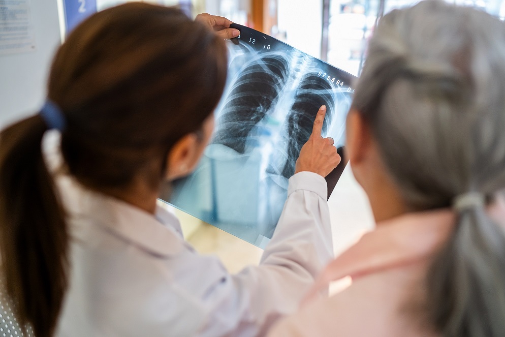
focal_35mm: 35
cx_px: 252
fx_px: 491
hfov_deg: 54.4
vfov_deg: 37.9
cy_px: 168
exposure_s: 1/100
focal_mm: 35
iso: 800
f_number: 1.8
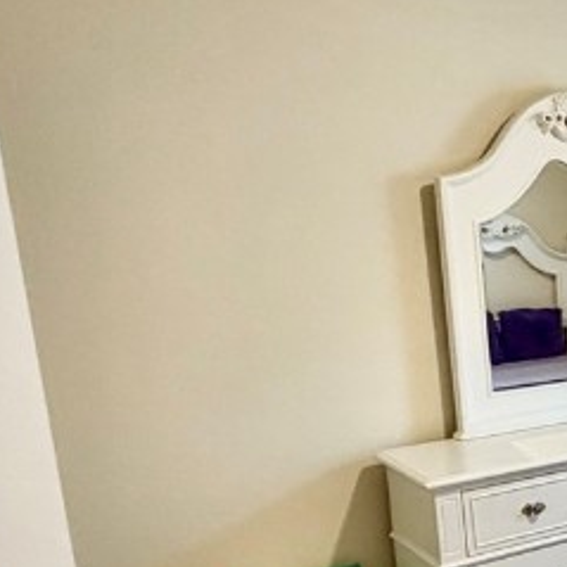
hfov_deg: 21.7
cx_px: 1004
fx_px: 982
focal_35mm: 53
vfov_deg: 32.0
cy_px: 372
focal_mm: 2.22
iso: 250
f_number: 2.2
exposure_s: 1/60
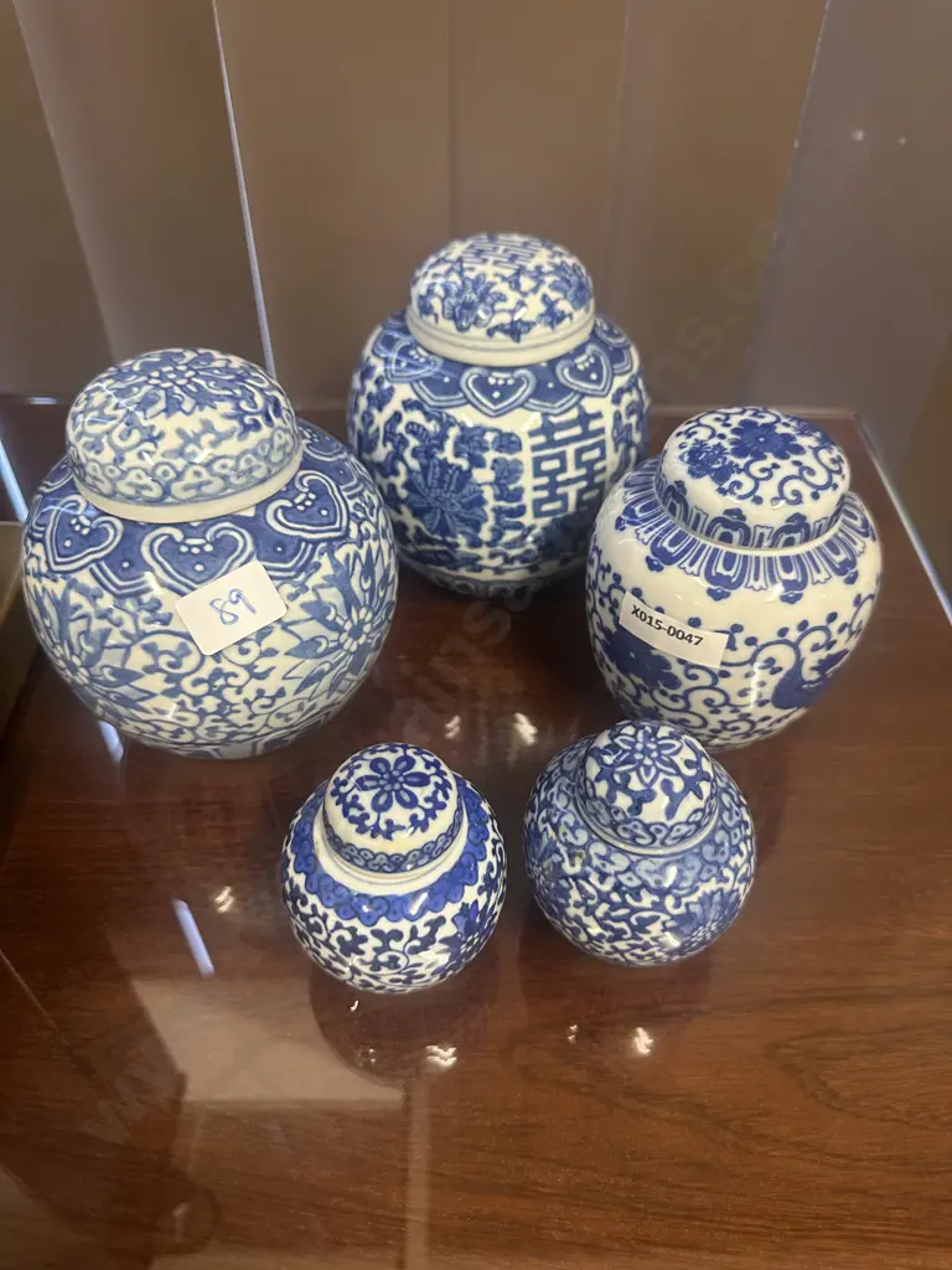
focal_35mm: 24
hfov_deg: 56.8
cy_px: 635
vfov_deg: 71.6
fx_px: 880
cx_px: 476
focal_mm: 6.86
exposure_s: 1/50
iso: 250
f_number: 1.78
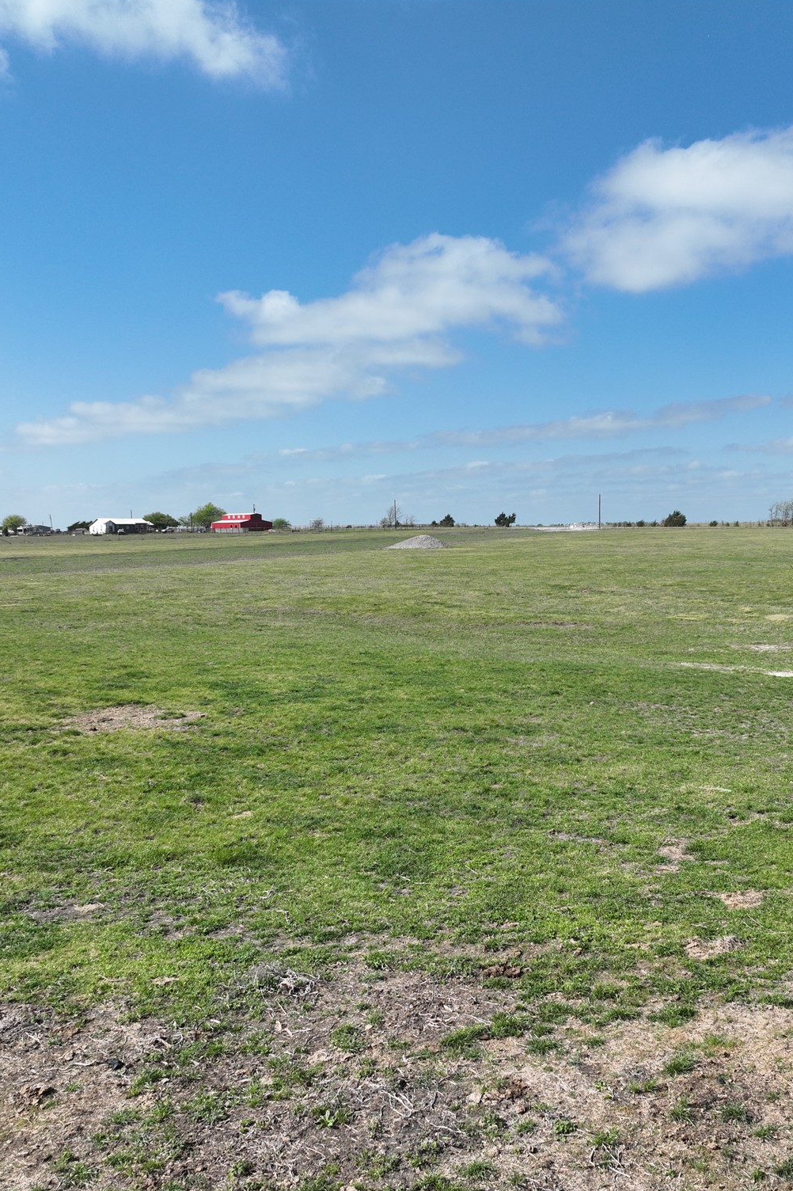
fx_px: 1124
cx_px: 554
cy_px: 601
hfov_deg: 38.2
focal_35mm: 34
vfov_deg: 55.8
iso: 100
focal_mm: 12.29
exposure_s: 1/1600
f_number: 2.8
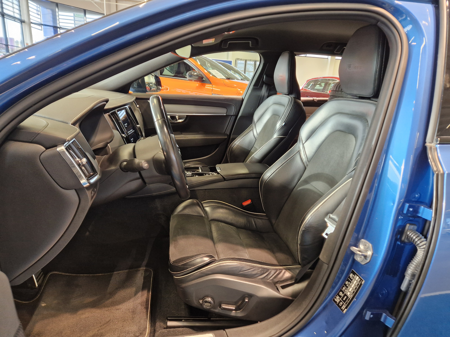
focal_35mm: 23
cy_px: 168
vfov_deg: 58.9
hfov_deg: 73.9
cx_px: 225
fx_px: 299
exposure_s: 1/100
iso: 200
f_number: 1.8
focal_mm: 5.4
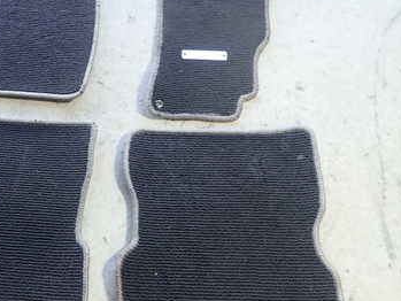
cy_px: 121
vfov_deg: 33.5
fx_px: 498
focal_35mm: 43
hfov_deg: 43.1
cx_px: 125
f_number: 2
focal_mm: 4.5
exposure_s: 1/40
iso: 200
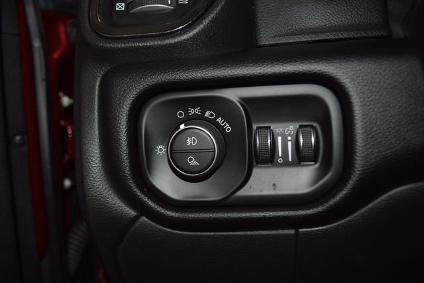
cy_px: 142
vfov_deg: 40.0
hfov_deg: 57.2
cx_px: 212
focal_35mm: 33
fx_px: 389
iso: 360
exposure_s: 1/30
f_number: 3.8
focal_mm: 22
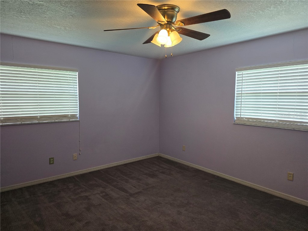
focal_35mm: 23
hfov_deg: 73.9
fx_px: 205
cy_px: 116
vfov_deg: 58.9
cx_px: 154
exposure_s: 1/120
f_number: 1.7
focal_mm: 6.3
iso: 640
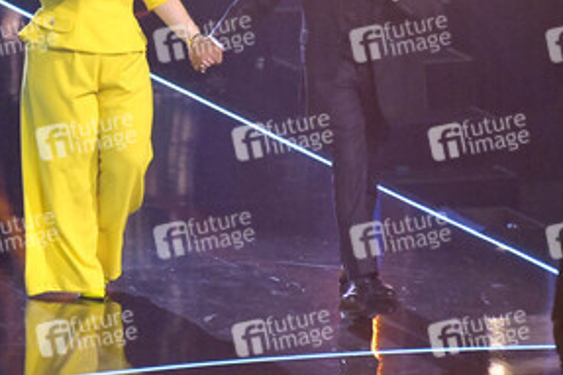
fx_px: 12269
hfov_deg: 2.6
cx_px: 230
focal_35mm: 785
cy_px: 88
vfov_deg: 1.7
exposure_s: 1/400
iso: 16000
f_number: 5.6
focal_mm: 500
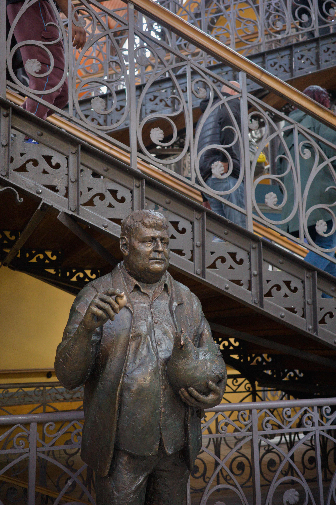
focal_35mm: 40
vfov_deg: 48.5
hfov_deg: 33.4
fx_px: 560
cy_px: 252
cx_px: 168
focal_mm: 26
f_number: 2.8
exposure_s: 1/125
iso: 1000
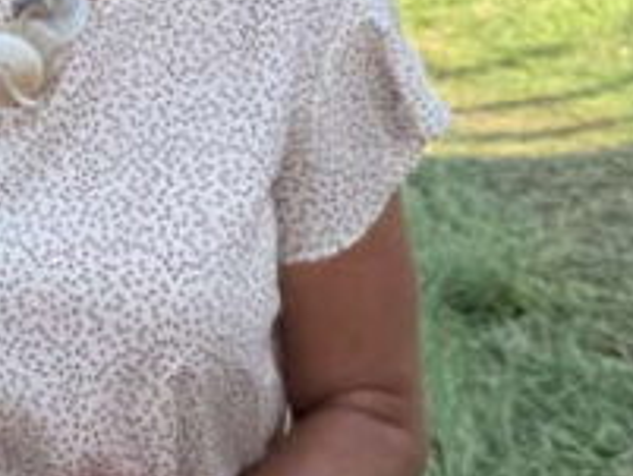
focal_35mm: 122
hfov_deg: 14.5
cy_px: -126
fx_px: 2232
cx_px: -457
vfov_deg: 11.9
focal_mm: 6.76
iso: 80
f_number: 1.78
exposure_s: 1/2370
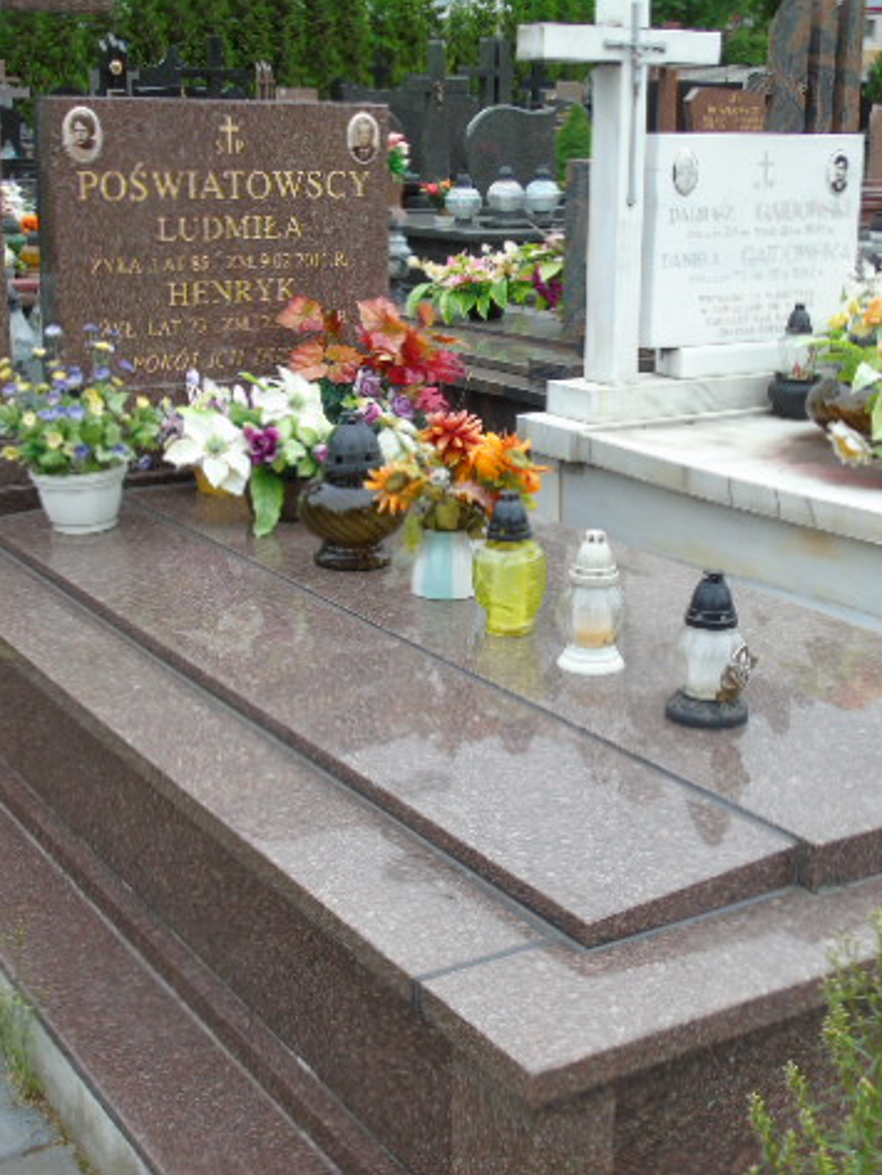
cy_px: 589
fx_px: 1562
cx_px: 467
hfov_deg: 31.5
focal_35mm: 46
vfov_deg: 41.2
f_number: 3.8
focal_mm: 6.1
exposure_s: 1/80
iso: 80
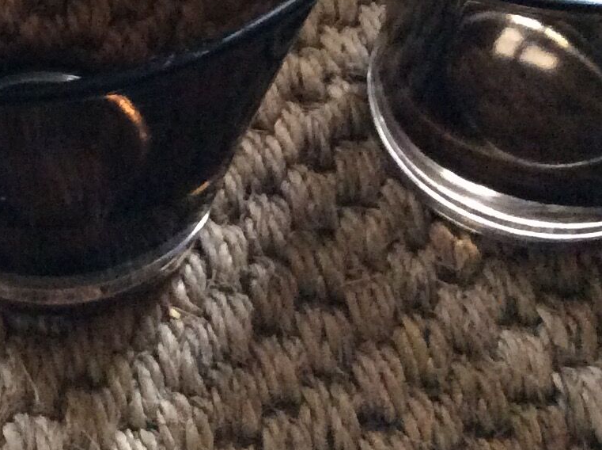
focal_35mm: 109
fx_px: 1892
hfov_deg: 17.6
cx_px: -17
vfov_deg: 13.1
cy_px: -133
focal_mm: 3.3
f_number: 2.4
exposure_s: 1/25
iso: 250
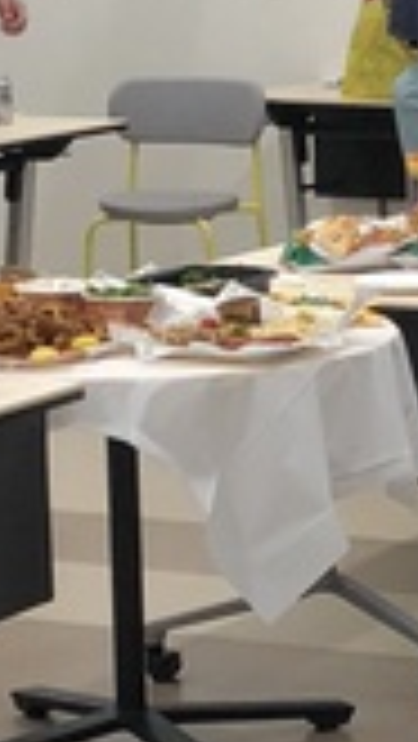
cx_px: 573
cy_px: 600
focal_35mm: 176
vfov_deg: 12.2
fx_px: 3463
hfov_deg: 6.8
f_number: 1.8
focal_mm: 3.99
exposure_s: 1/30
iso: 25
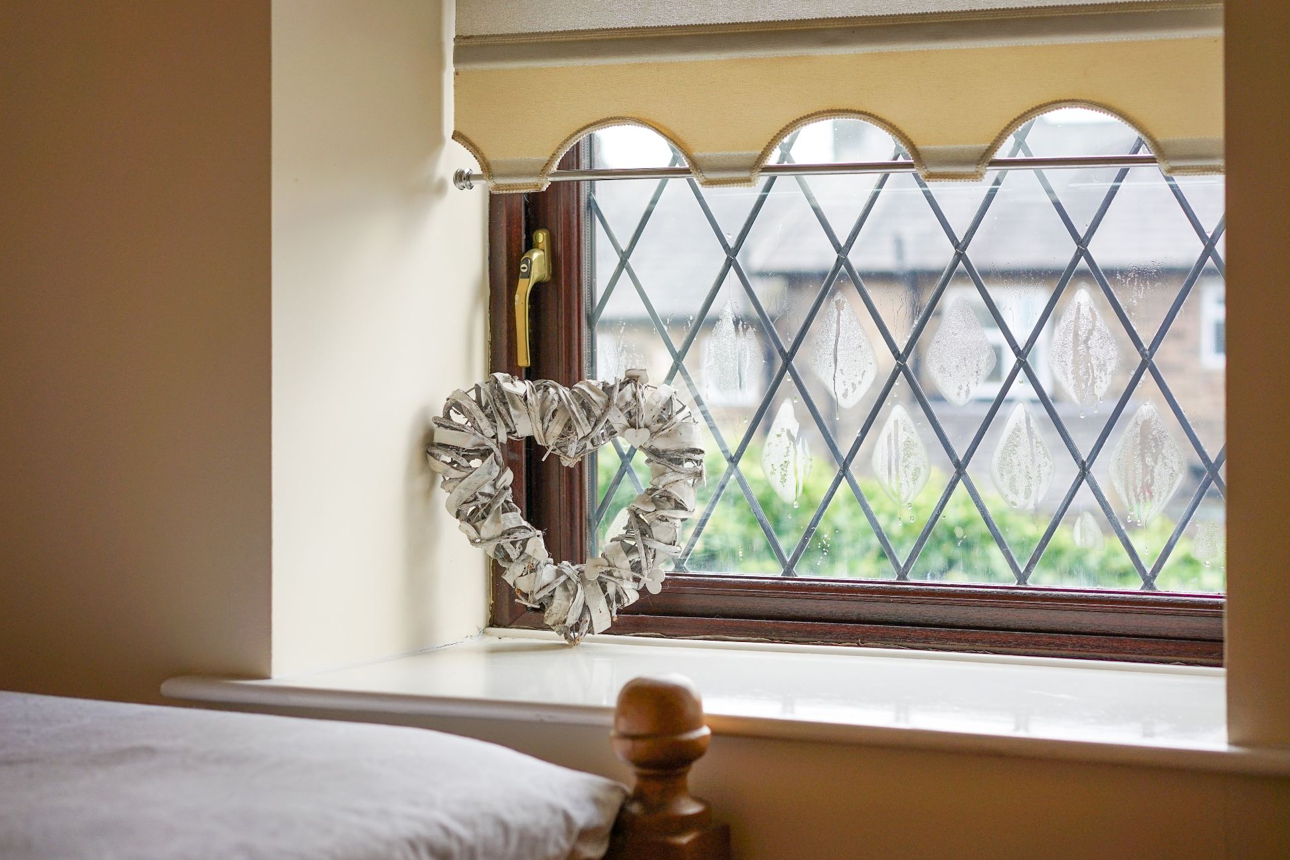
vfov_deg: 23.4
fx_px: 2078
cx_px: 674
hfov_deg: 34.5
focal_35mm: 58
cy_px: 434
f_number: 2.8
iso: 250
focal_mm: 55
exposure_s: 1/500
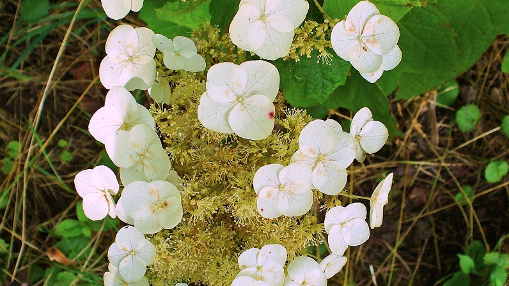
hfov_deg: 38.5
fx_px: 729
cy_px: 154
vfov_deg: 22.2
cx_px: 254
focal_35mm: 54
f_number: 2.8
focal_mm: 6.1
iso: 64
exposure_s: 1/250
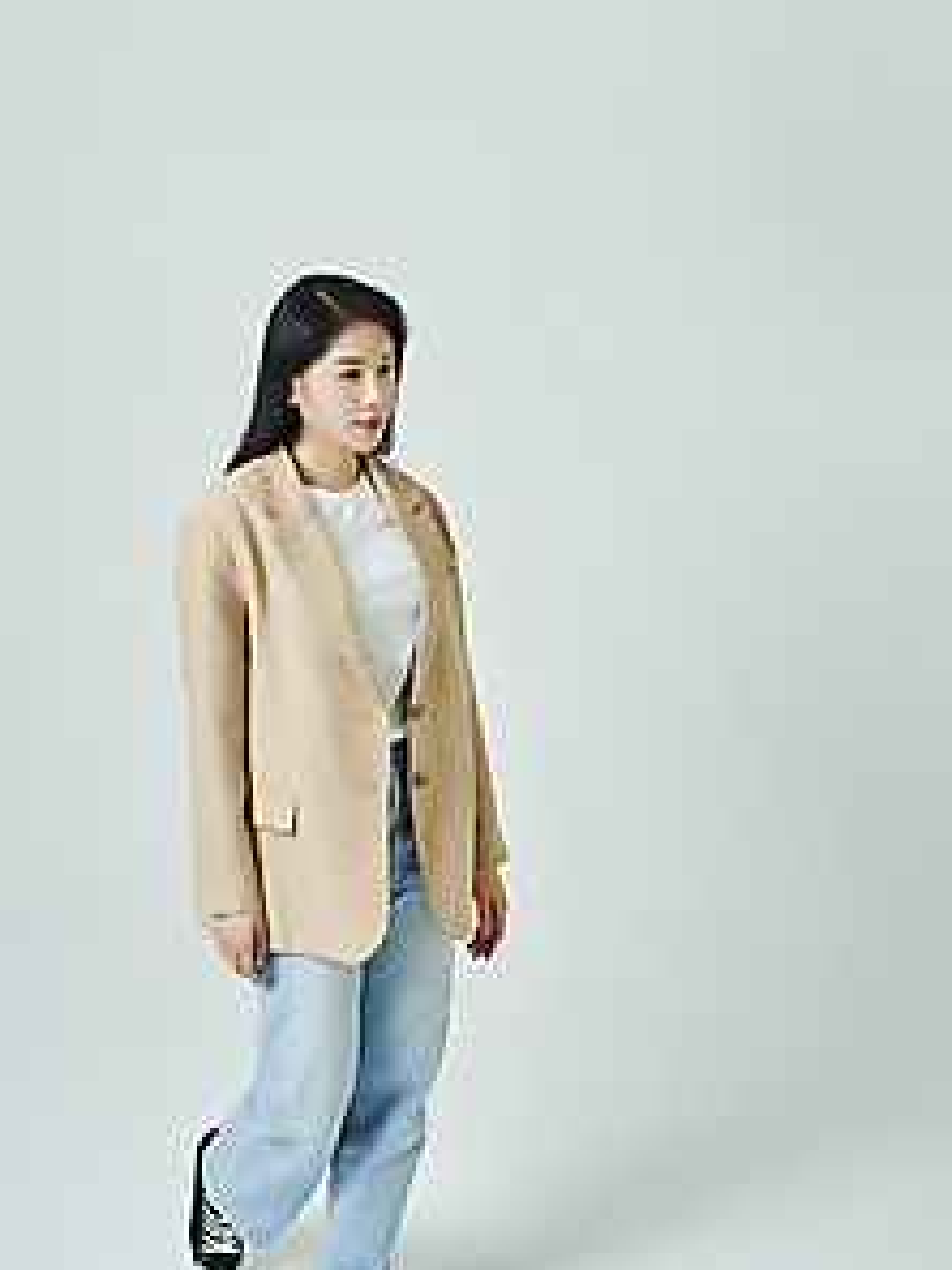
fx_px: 2383
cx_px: 431
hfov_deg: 22.6
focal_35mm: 65
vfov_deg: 29.8
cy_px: 669
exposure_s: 1/125
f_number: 11
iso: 100
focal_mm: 50
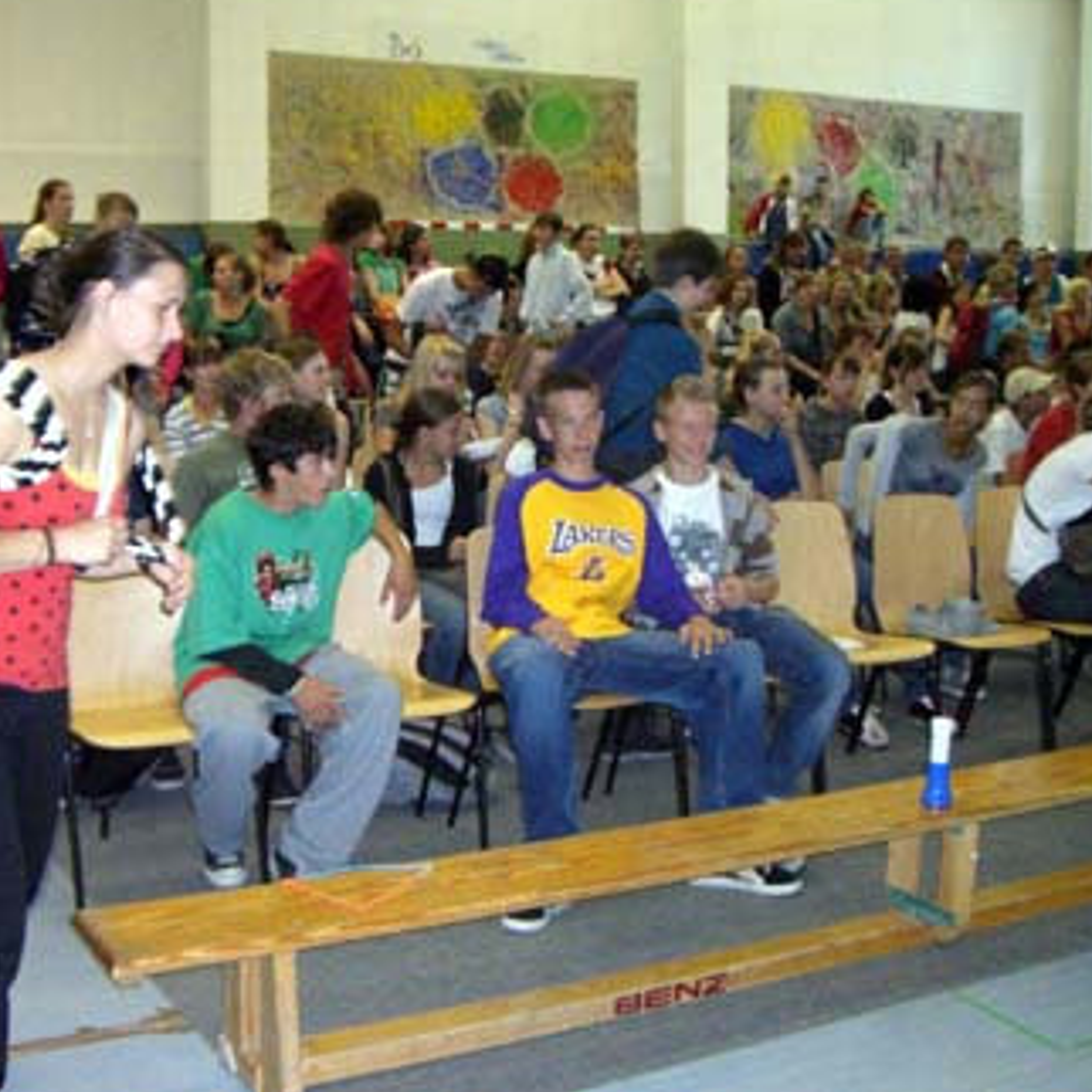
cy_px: 522
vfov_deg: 36.1
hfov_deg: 35.8
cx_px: 404
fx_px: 1677
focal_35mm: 47
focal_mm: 6.2
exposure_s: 1/60
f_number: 2.7
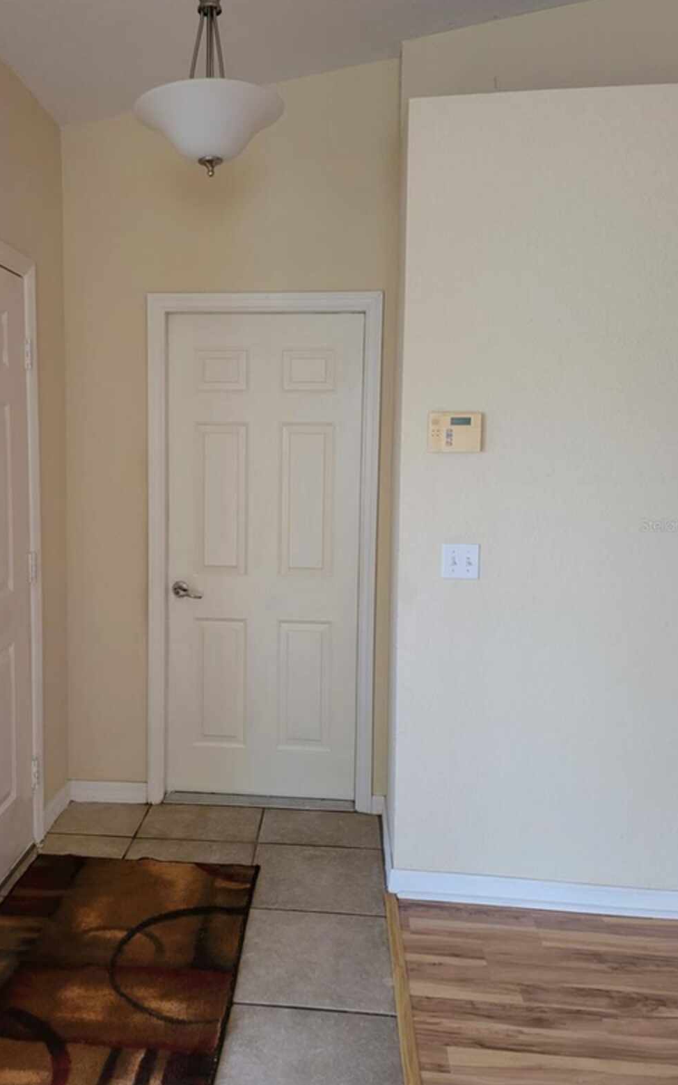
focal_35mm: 29
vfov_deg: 64.6
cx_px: 265
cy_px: 525
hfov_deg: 42.9
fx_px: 858
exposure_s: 1/50
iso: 400
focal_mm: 7
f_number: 1.8
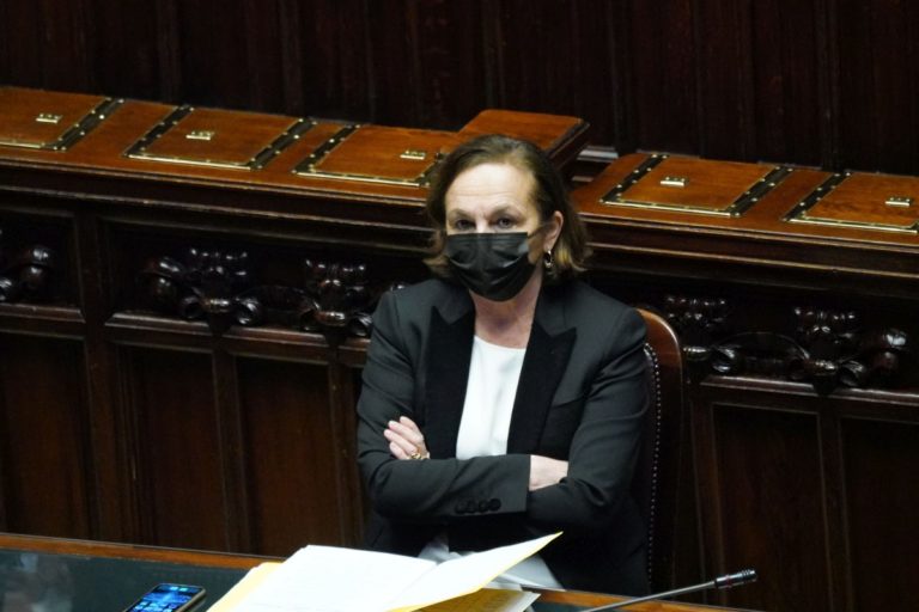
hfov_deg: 3.4
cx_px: 460
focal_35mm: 600
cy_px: 306
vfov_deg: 2.3
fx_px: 15315
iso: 12800
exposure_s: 1/160
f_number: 5.6
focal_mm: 400
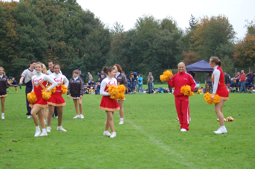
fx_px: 742
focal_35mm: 105
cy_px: 84
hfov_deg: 19.5
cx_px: 128
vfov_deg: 13.0
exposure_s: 1/500
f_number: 4
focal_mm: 70
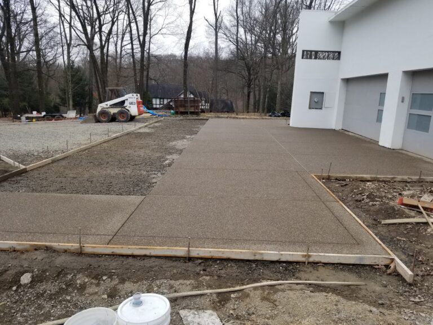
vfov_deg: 53.1
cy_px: 162
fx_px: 325
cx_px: 216
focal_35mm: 26
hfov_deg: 67.3
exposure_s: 1/228
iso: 50
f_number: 1.7
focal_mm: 4.3
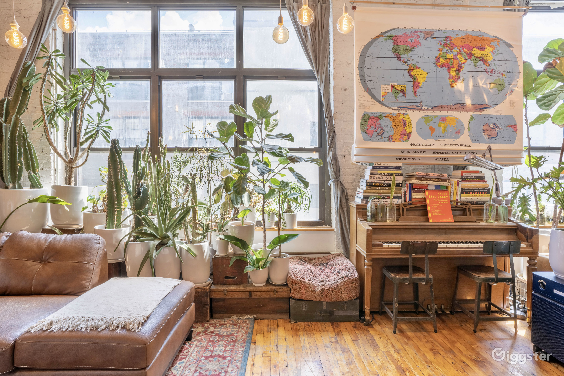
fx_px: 313
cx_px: 282
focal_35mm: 20
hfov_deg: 84.0
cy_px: 188
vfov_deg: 61.9
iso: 200
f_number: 11
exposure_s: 1/30
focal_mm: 20
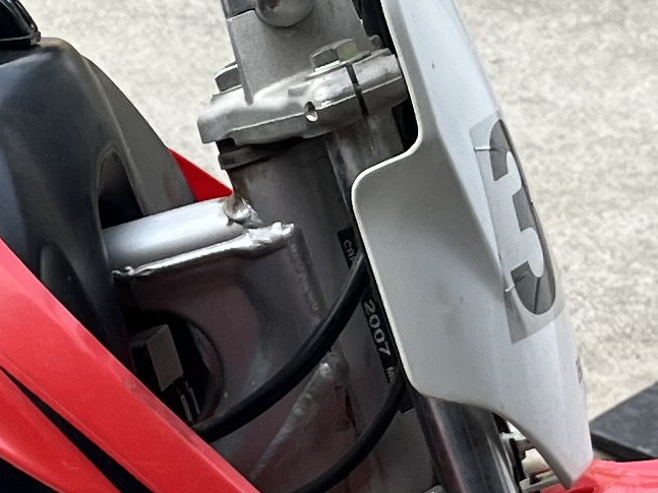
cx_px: -262
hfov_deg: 11.8
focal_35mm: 162
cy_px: 821
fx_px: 3079
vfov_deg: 8.9
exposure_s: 1/195
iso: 40
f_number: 1.6
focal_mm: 5.1
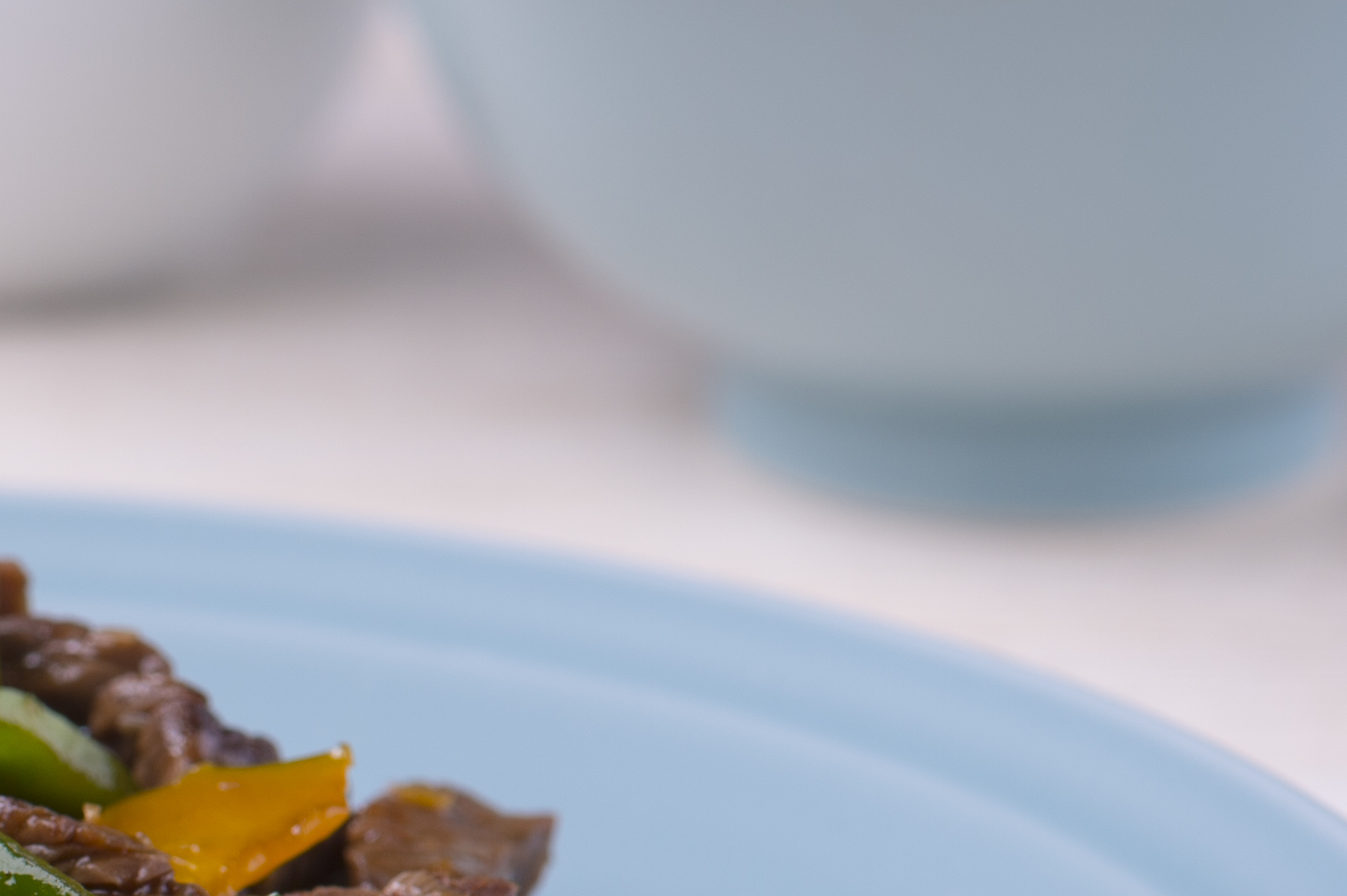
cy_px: 1034
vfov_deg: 4.5
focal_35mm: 304
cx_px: -364
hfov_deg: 6.7
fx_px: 11368
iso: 125
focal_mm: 105
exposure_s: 1/125
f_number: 10
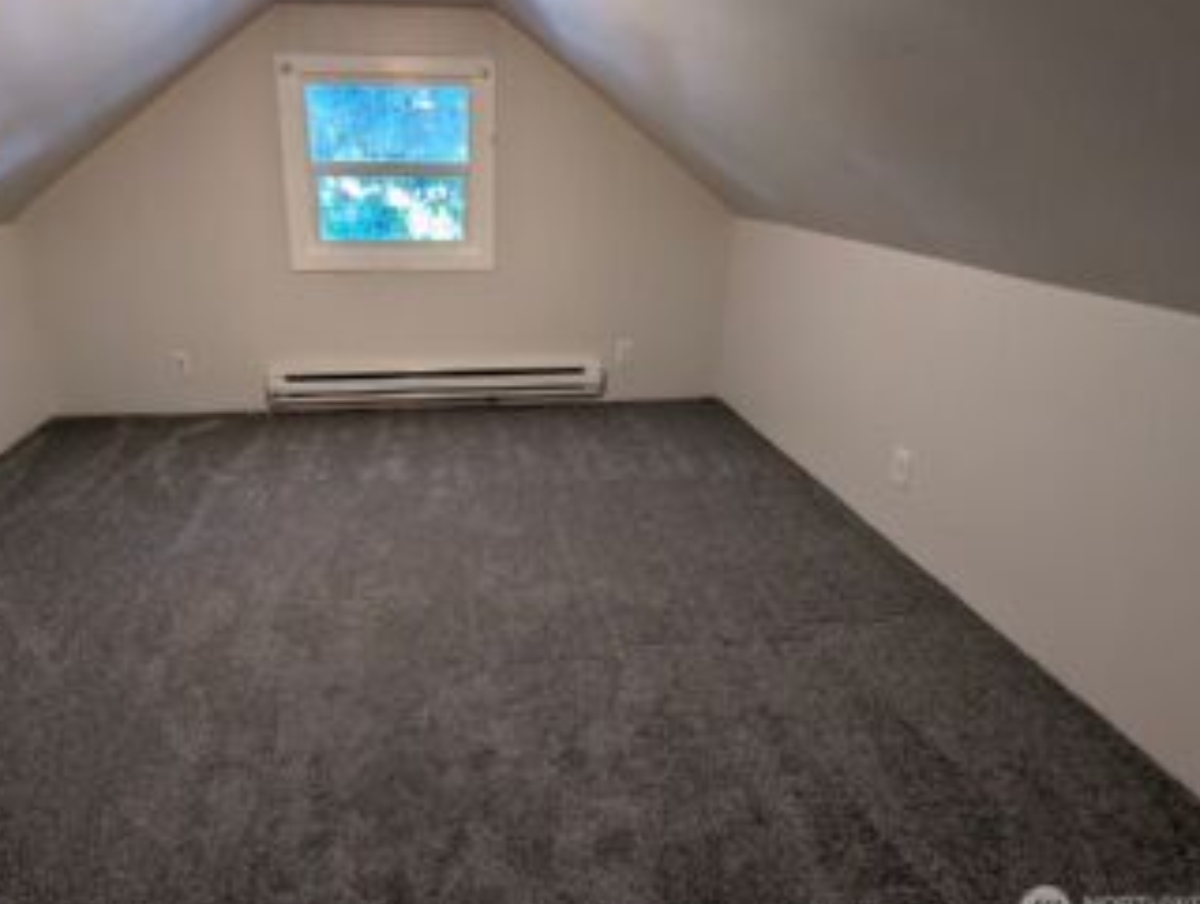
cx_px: 514
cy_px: 384
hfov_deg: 81.2
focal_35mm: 20
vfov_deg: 65.8
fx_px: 694
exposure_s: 1/30
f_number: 2.2
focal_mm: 2.35
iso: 145
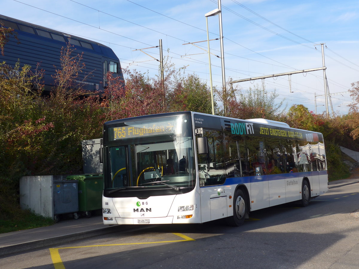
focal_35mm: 52
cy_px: 134
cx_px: 180
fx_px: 539
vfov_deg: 28.0
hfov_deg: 36.8
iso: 80
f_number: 3.3
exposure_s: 1/640
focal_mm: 10.7
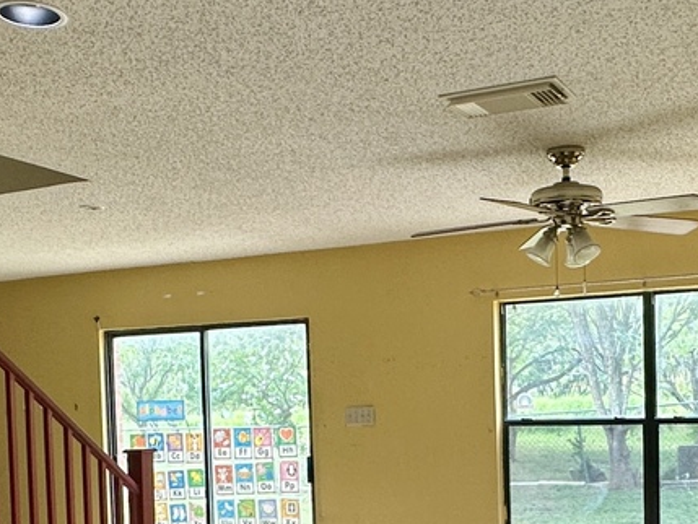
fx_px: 948
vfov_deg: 29.4
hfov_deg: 40.3
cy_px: 485
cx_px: 397
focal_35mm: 47
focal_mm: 2.22
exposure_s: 1/120
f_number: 2.2
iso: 100
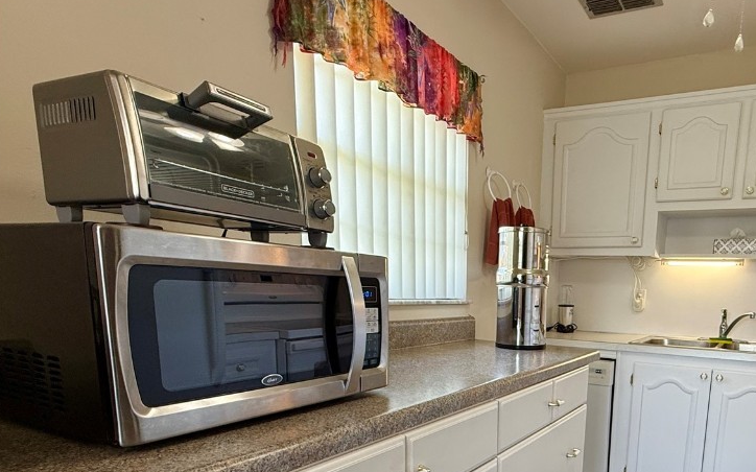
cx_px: 527
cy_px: 387
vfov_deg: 52.9
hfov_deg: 78.5
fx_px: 433
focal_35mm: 21
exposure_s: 1/120
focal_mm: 2.22
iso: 160
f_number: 2.2
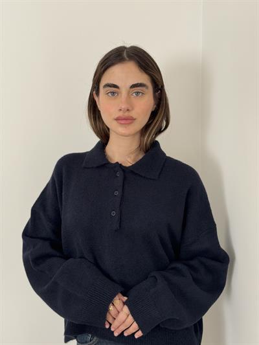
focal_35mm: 48
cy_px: 172
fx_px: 479
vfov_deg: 39.6
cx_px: 130
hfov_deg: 30.3
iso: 100
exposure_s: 1/94
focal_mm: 6.76
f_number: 1.78
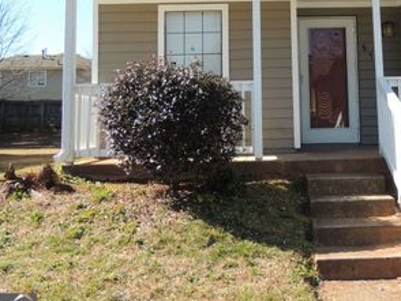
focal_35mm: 51
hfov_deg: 36.6
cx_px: 301
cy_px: 63
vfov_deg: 28.0
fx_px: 591
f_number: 3.1
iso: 100
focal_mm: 5.3
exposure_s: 1/400
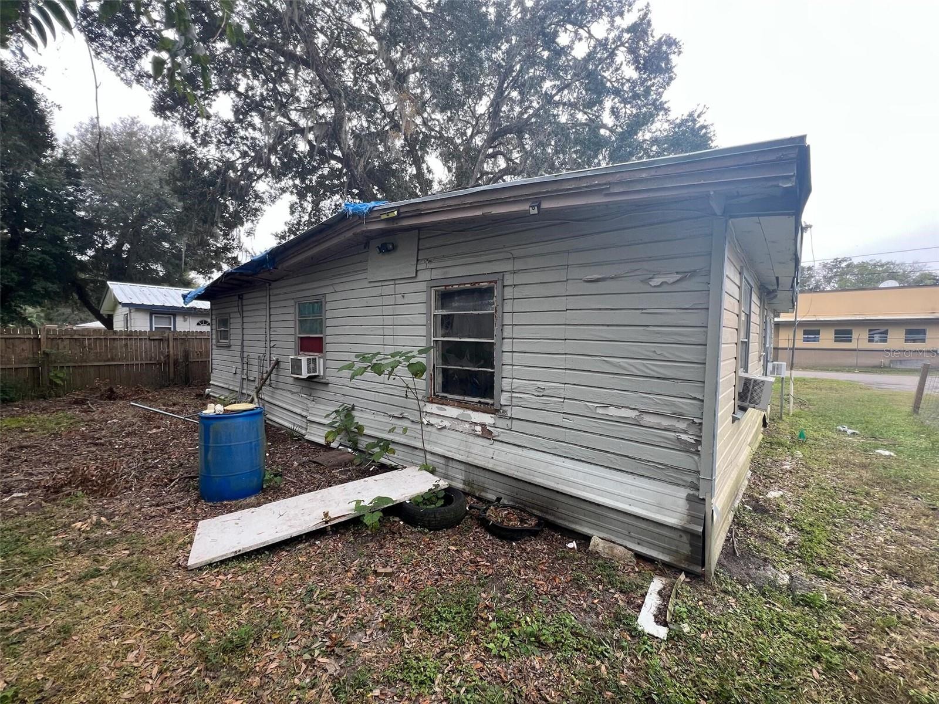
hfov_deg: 106.2
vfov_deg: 89.9
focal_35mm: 13
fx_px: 353
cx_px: 470
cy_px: 352
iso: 64
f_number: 1.8
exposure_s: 1/99
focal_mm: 1.57
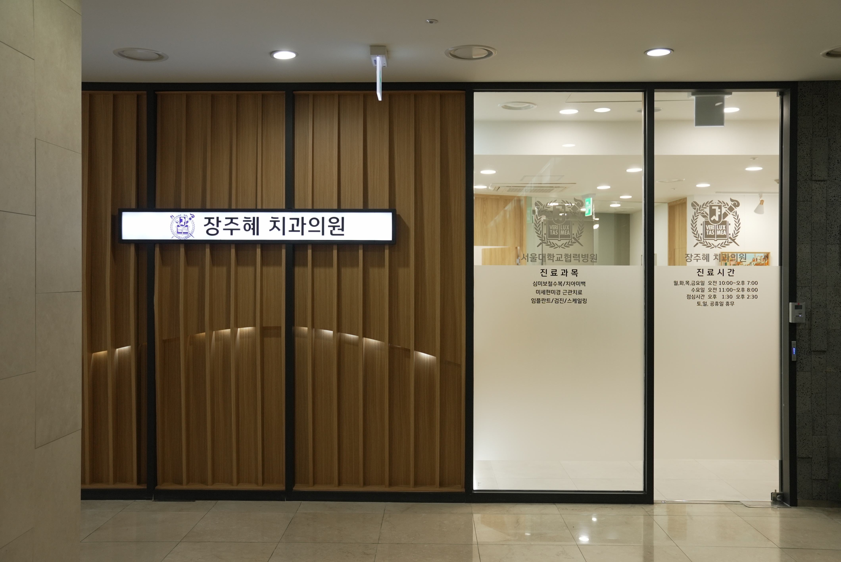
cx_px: 420
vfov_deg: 40.0
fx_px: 771
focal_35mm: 33
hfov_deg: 57.2
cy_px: 281
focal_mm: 33
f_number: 3.2
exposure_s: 1/160
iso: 1000
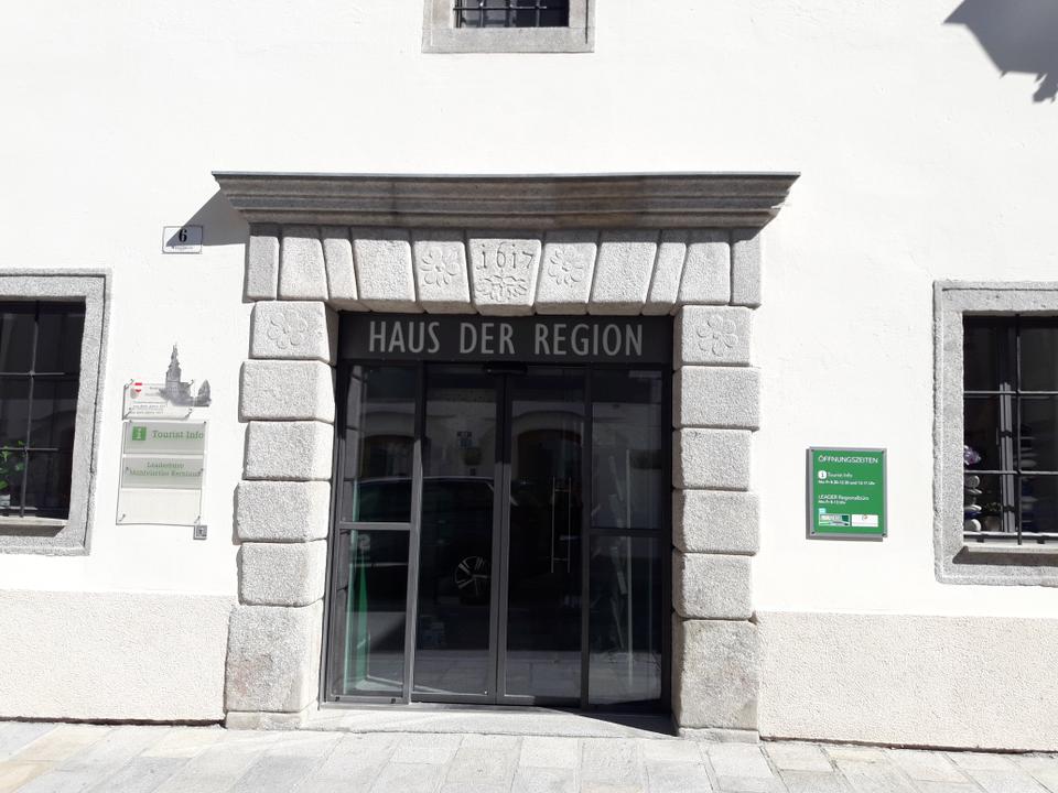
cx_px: 529
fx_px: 856
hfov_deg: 63.4
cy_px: 396
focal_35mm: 28
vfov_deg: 49.7
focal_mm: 3.7
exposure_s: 1/1328
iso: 40
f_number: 1.9
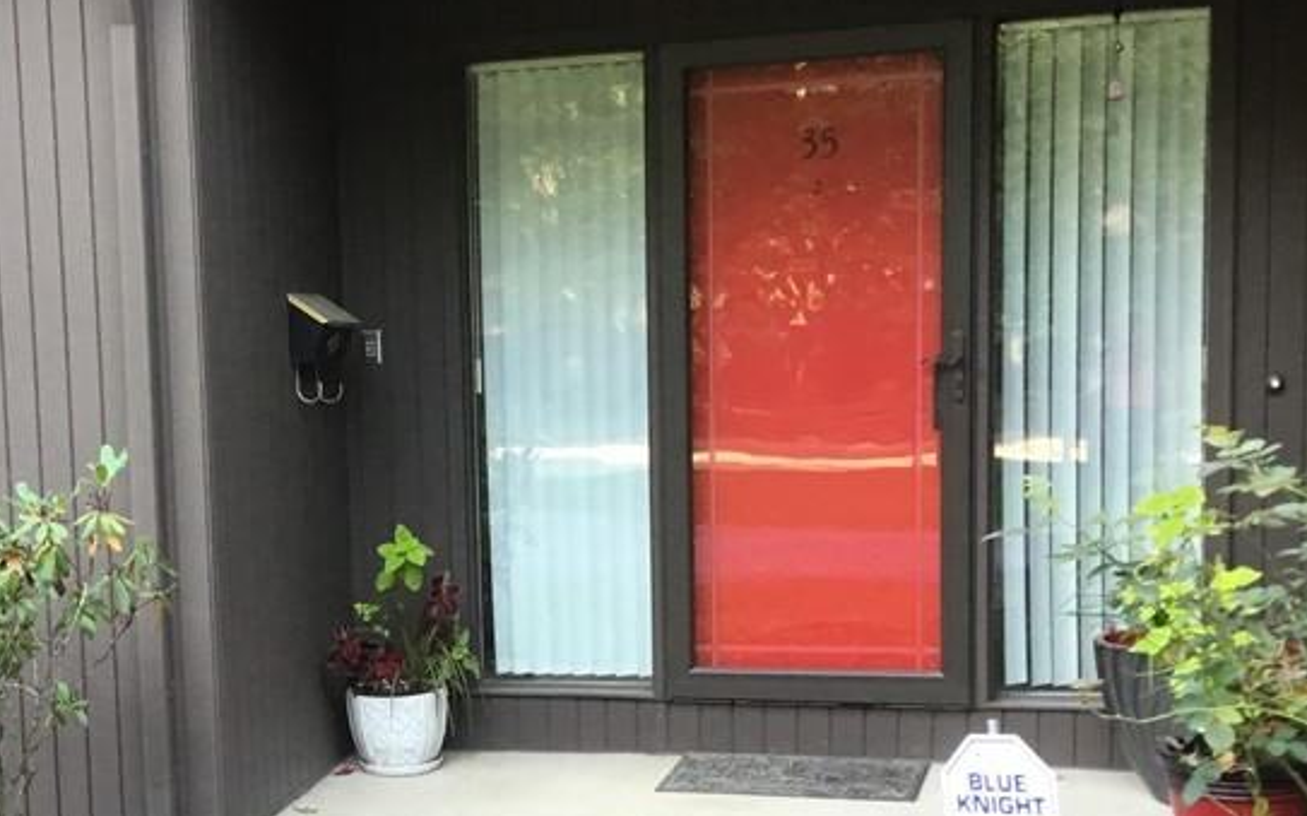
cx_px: 327
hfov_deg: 32.4
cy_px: 602
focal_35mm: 62
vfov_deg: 20.8
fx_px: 2208
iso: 40
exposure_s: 1/30
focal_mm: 3.3
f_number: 2.4
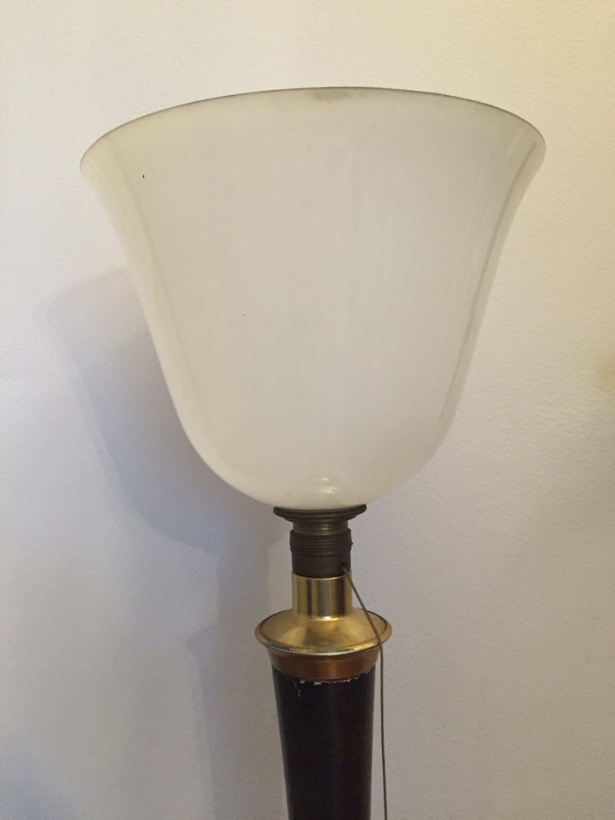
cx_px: 308
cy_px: 410
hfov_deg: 48.2
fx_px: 687
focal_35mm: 29
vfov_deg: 61.7
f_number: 2.2
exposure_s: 1/17
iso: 250
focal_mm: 4.15
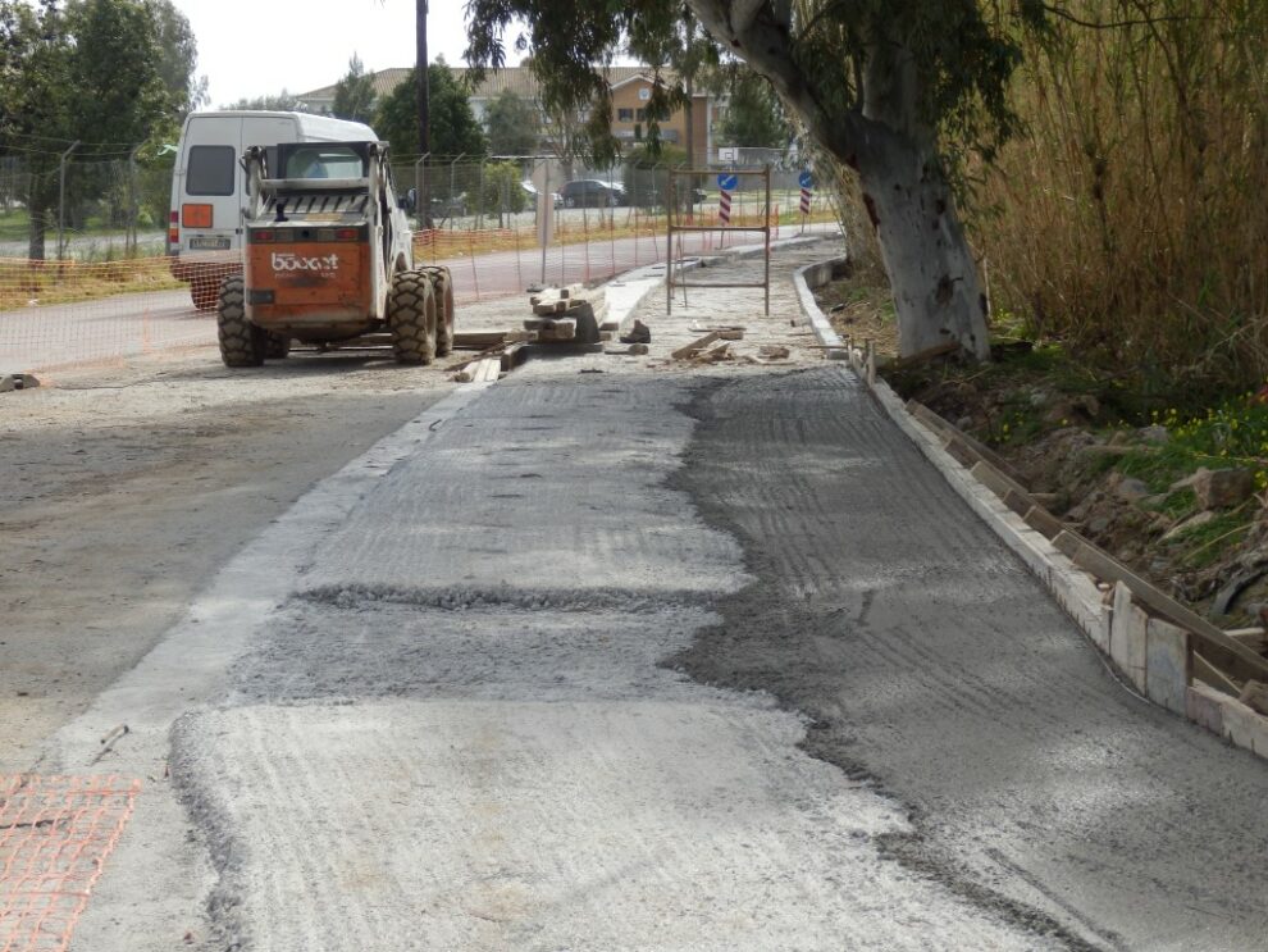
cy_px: 476
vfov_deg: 20.2
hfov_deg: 26.7
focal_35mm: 73
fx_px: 2675
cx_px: 634
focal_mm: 13.1
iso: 80
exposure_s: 1/400
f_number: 4.5
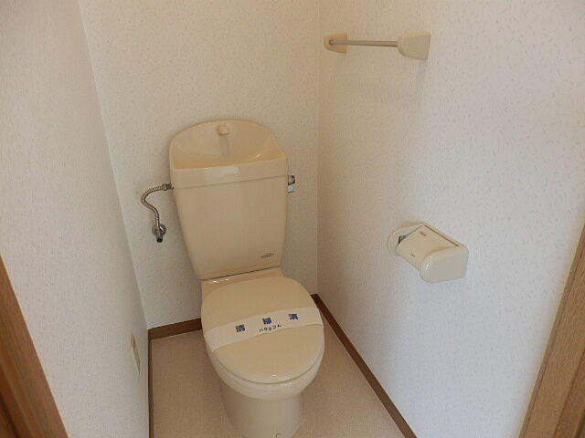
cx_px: 292
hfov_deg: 71.6
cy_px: 219
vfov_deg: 56.8
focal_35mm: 24
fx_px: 406
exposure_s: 1/30
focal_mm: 4.2
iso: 100
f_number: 3
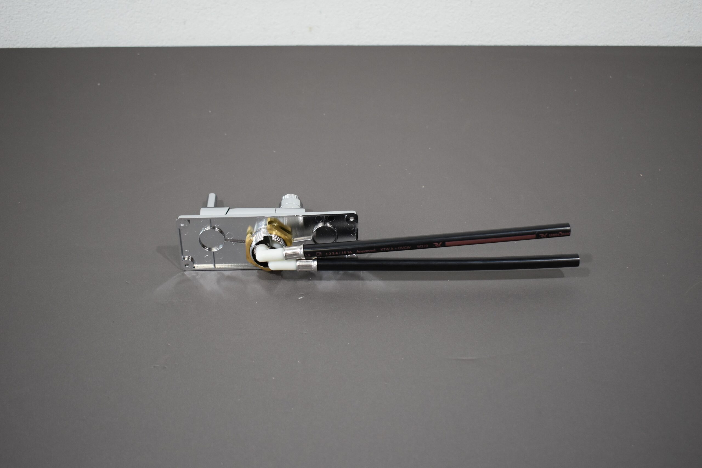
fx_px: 819
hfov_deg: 46.4
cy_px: 234
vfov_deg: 31.9
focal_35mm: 42
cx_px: 351
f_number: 4.2
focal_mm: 28
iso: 800
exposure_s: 1/160
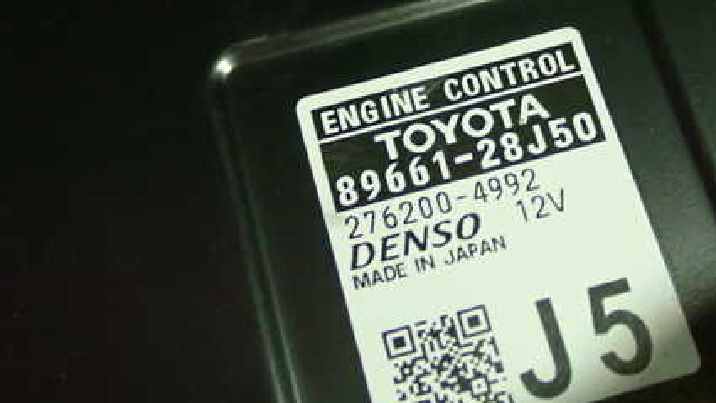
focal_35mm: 63
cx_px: 465
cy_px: 184
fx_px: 1196
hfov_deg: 33.1
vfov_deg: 19.1
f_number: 2.8
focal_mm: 7.31
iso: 800
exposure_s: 1/40
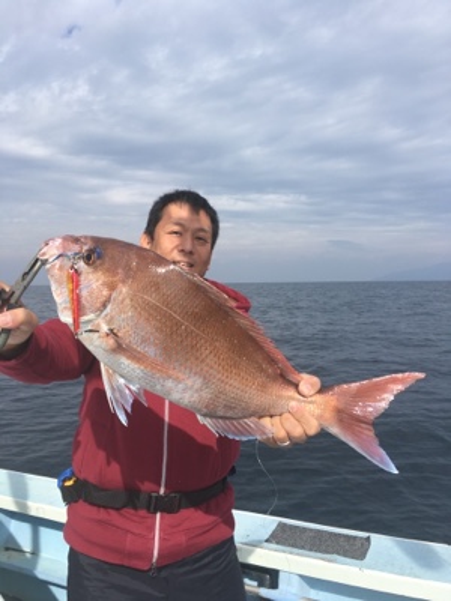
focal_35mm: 29
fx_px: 504
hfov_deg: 48.2
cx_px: 226
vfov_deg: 61.7
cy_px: 300
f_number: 2.2
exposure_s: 1/1709
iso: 25
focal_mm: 4.15
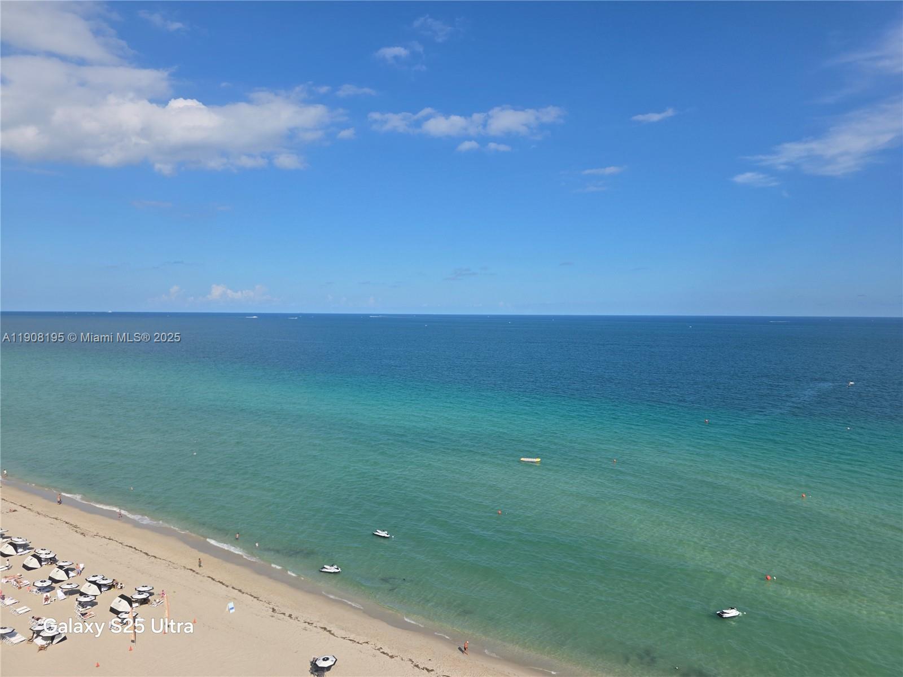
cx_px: 452
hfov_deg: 73.9
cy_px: 338
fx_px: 600
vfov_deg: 58.9
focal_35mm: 23
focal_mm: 6.3
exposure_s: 1/7944
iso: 64
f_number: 1.7
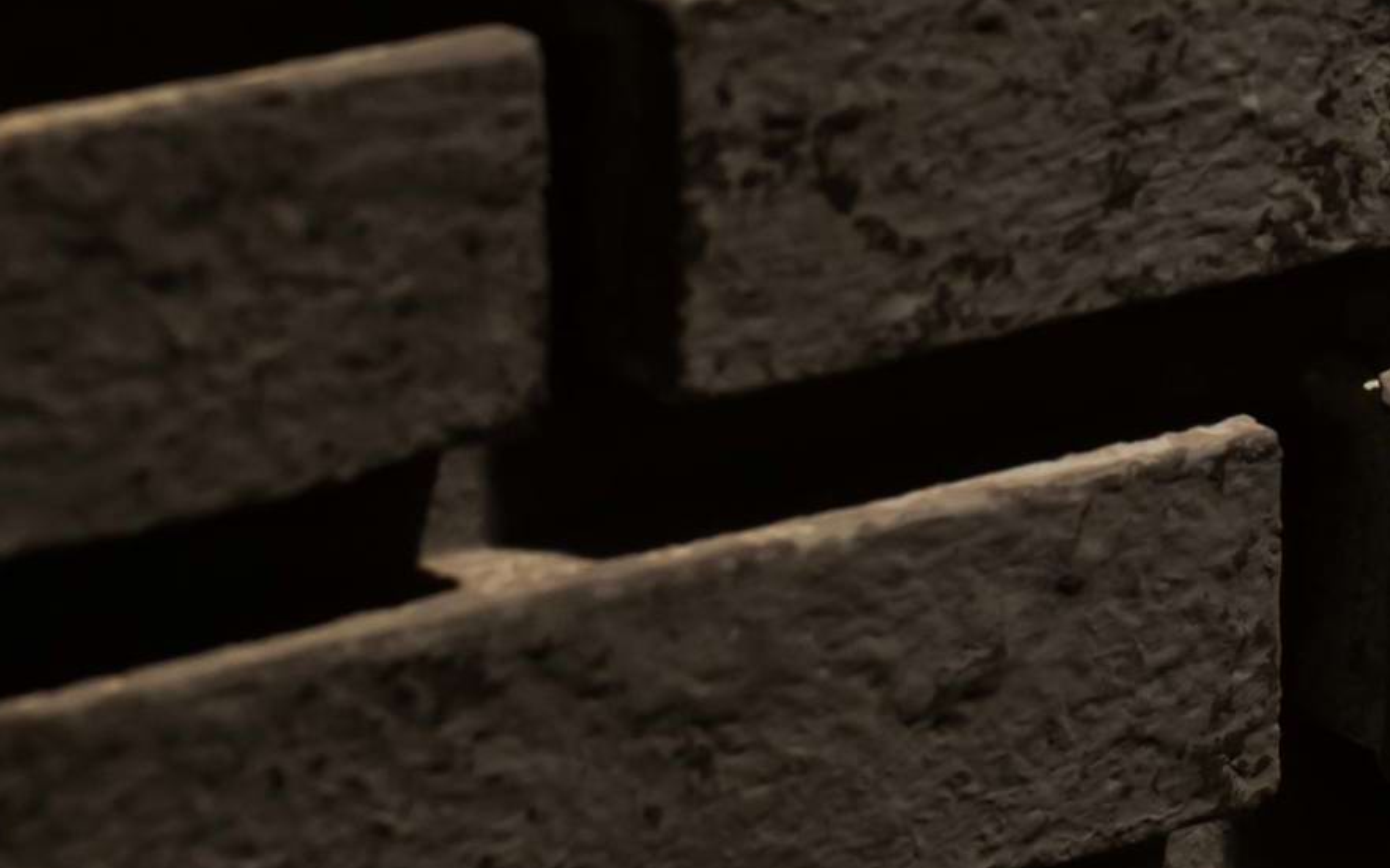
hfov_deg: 9.3
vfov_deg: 5.8
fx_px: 8522
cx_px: 1456
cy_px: -471
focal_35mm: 225
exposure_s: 1/80
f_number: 4
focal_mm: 50
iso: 400
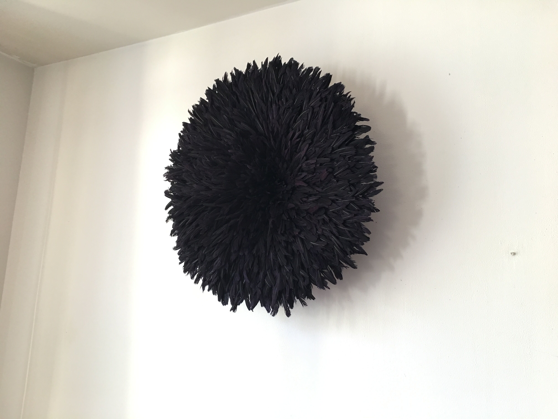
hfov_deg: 61.7
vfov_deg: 48.2
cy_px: 210
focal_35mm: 29
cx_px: 279
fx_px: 467
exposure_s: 1/17
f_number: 2.2
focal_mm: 4.15
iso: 64
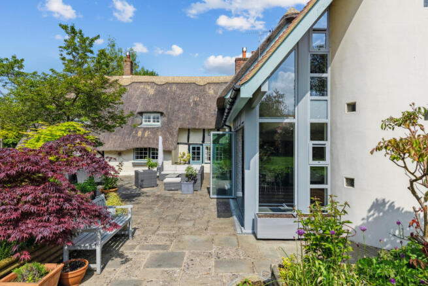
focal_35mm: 22
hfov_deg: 78.6
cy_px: 143
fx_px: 262
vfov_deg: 57.3
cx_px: 214
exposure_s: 1/2000
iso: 640
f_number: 9
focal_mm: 22
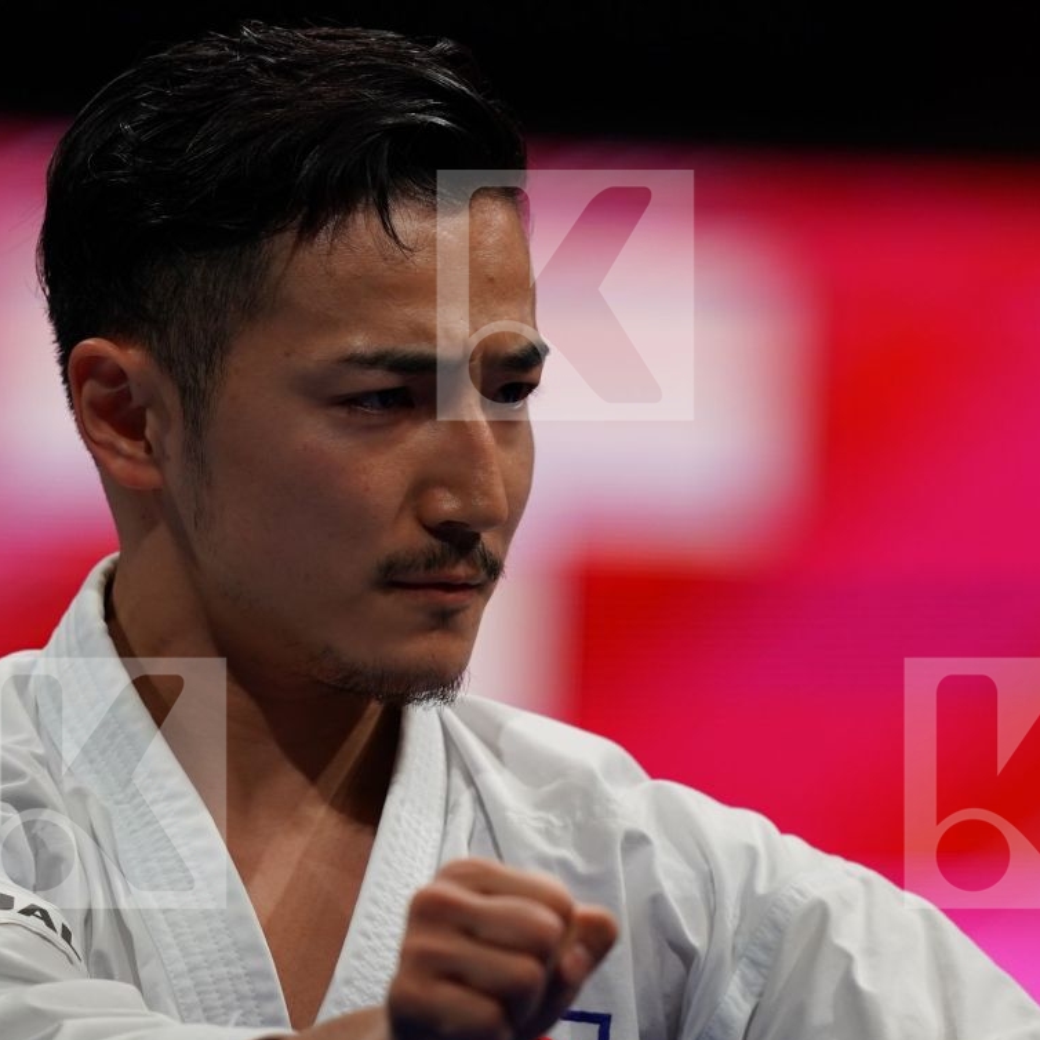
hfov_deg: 2.2
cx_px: 566
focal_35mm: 812
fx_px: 27601
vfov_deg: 2.2
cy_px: 783
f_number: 2.8
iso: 640
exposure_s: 1/500
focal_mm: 400
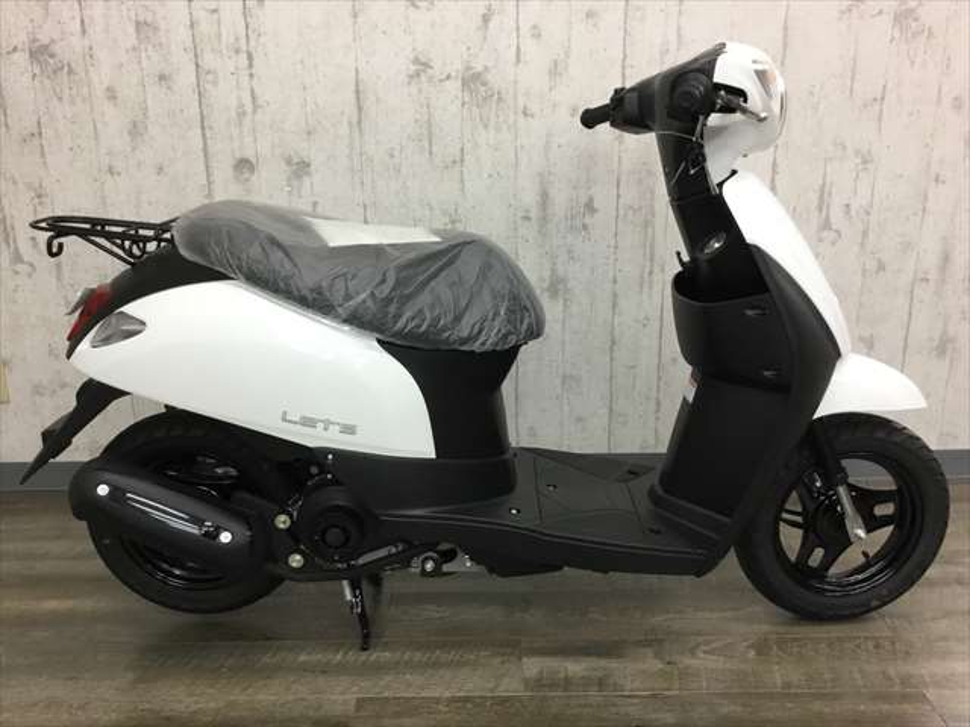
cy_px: 364
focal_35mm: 31
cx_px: 485
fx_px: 869
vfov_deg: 45.4
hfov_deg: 58.4
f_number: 2.4
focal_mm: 3.3
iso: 80
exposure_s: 1/30
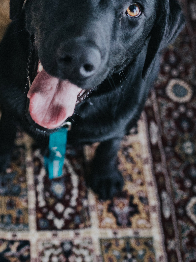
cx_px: 0
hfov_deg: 18.6
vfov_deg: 24.6
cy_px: 27
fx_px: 581
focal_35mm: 77
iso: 1000
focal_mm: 35
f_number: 2.8
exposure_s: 1/125
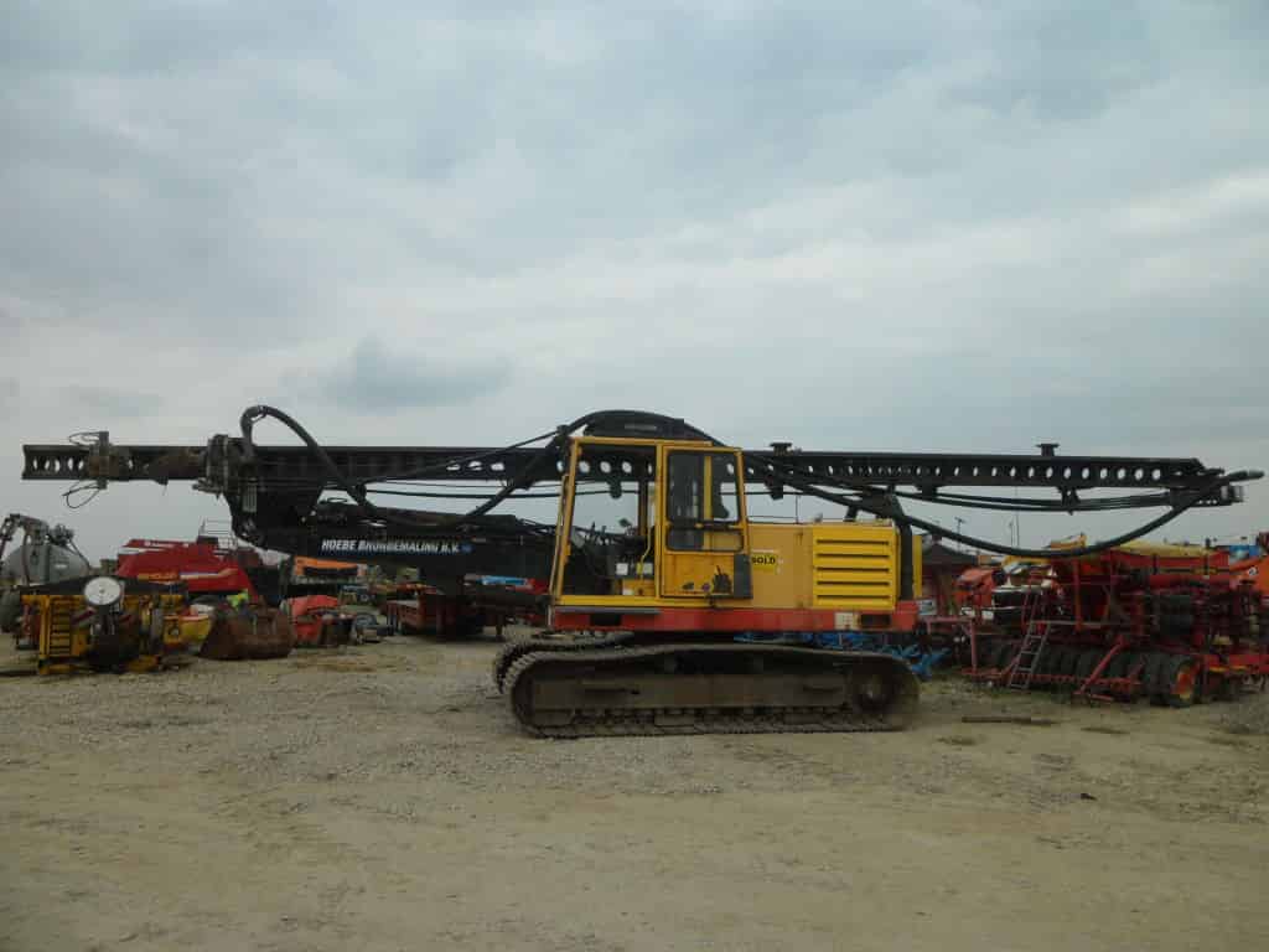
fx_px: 990
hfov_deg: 65.3
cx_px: 634
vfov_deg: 51.4
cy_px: 476
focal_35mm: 27
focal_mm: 4.9
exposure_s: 1/750
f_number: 3.5
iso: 80
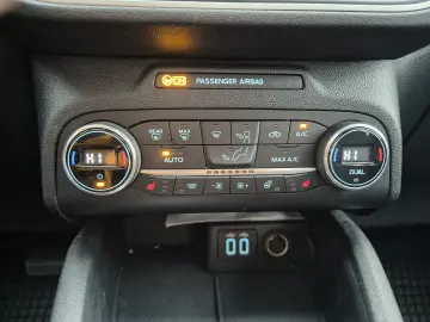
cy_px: 161
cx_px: 215
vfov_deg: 58.9
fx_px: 286
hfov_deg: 73.9
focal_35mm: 23
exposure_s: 1/50
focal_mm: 5.4
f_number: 1.8
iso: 1600
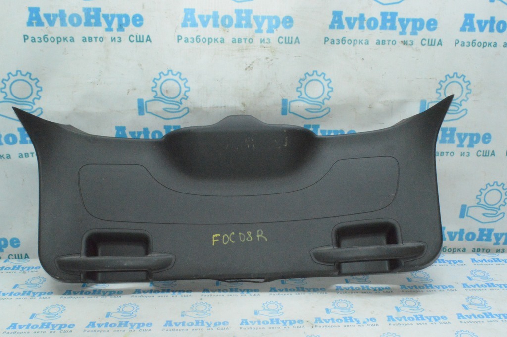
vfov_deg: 36.8
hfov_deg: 53.2
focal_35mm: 36
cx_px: 254
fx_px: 507
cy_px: 168
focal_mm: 24
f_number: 25
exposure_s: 1/50
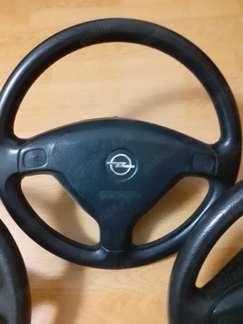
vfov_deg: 65.3
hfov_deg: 51.4
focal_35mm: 27
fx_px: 253
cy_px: 162
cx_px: 122
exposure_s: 1/25
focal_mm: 3.6
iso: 500
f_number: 1.9
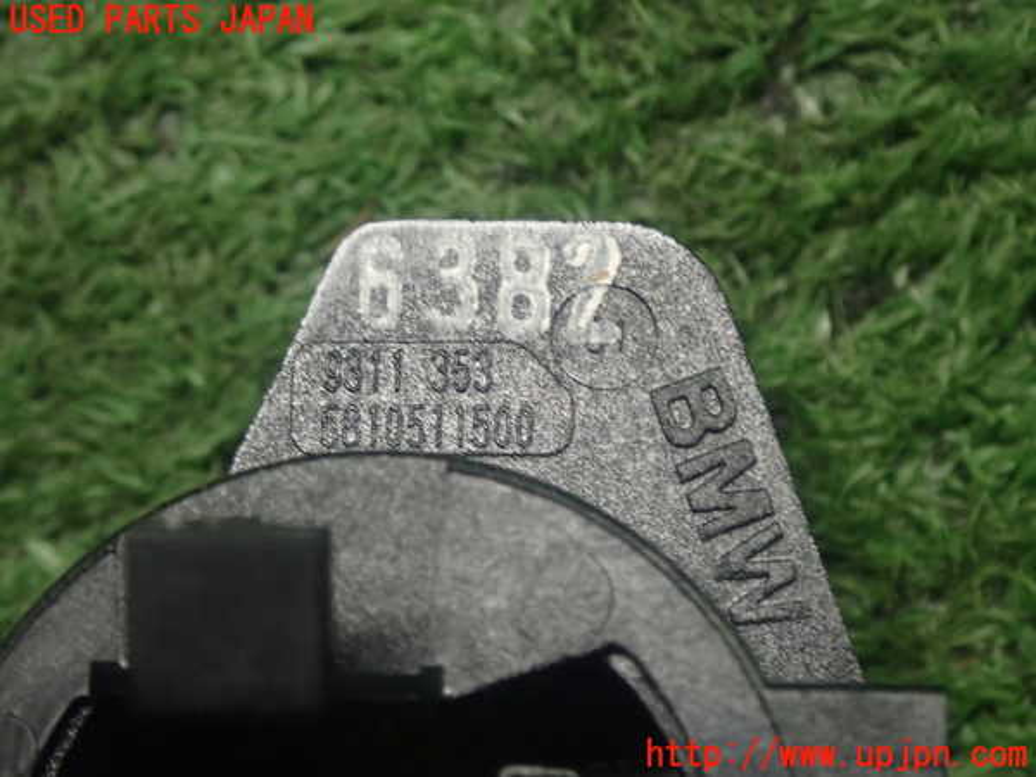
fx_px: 2993
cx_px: 518
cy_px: 388
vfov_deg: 14.8
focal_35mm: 100
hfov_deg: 19.6
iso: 800
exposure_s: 1/30
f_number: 4.9
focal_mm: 18
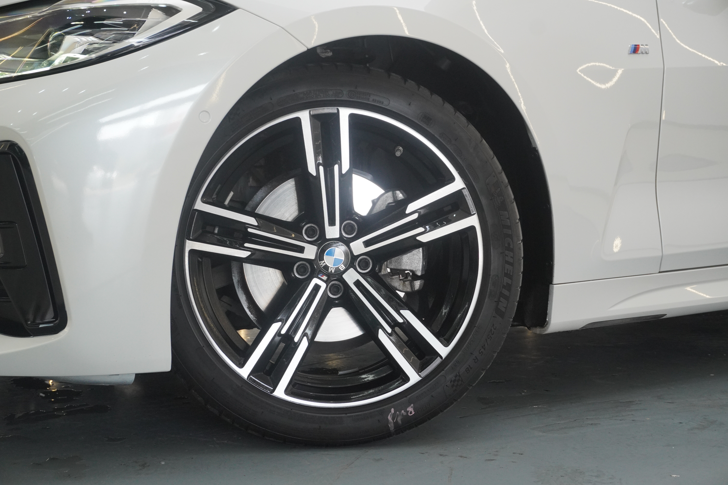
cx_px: 364
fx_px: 971
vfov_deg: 28.1
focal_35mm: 48
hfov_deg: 41.1
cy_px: 242
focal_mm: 32
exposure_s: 1/80
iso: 1600
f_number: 7.1
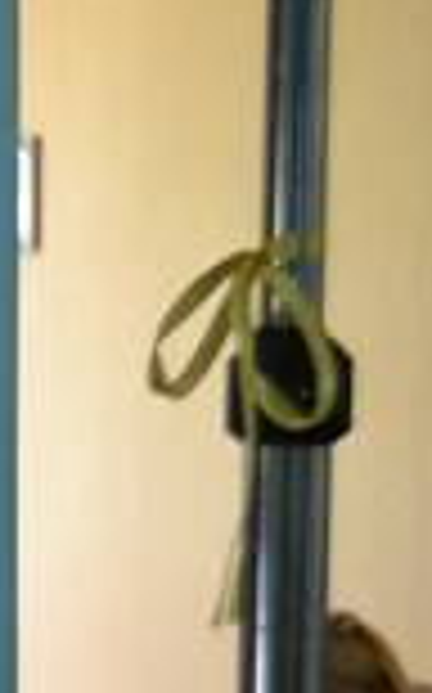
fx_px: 4190
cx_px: -1318
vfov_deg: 9.3
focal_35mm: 222
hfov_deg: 5.2
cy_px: 961
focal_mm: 28
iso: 1800
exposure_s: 1/60
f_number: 4.5
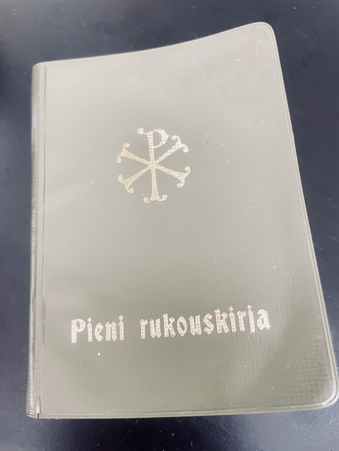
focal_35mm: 26
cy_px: 226
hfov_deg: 53.1
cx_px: 170
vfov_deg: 67.3
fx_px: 339
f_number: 1.6
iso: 500
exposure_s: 1/60
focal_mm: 4.2
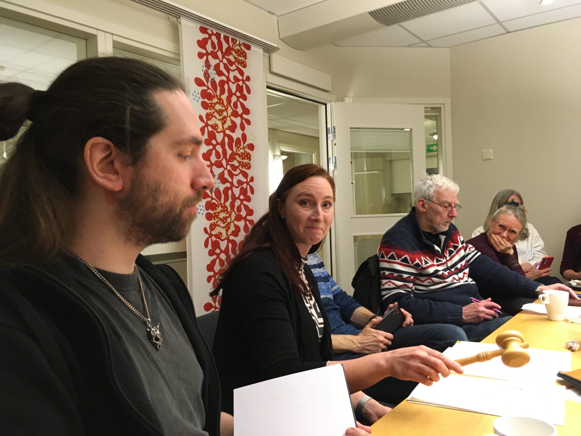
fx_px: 487
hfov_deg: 61.7
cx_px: 290
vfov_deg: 48.2
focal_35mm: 29
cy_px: 218
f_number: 2.2
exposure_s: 1/33
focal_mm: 4.15
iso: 200
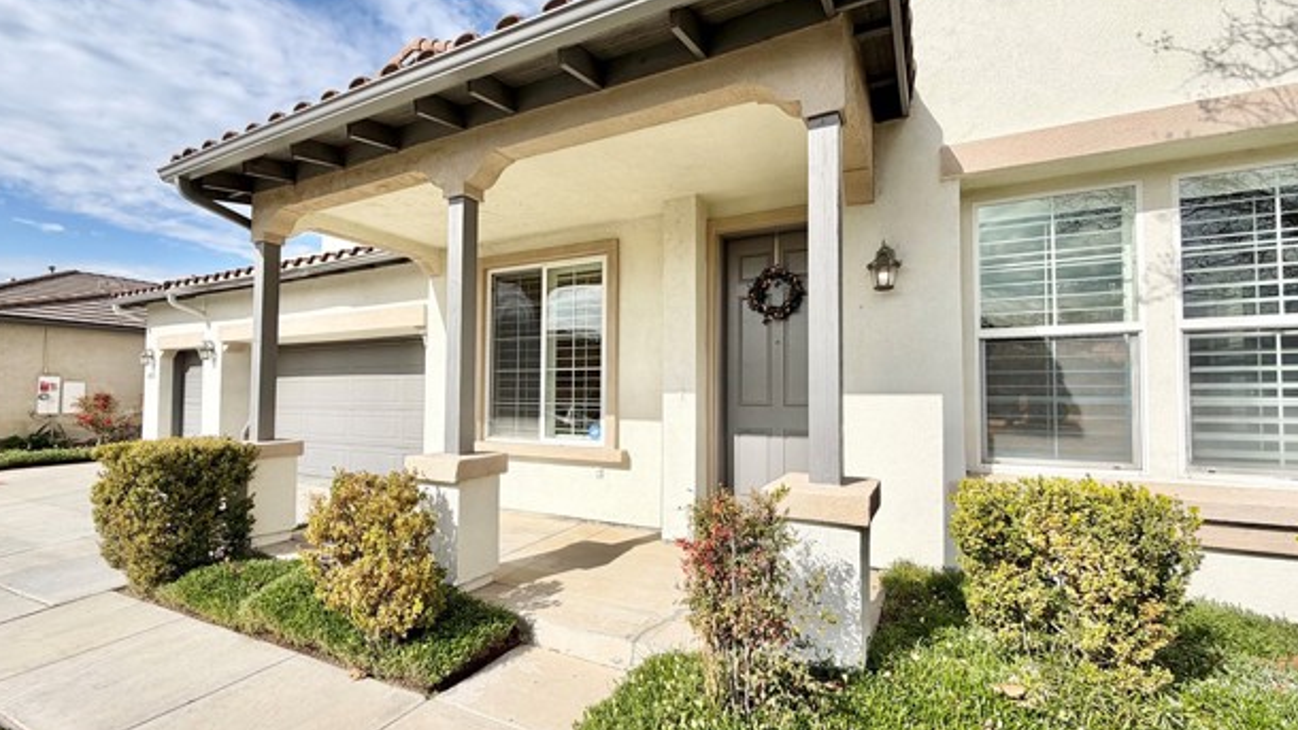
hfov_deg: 99.4
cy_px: 377
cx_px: 655
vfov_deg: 67.1
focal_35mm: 16
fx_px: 551
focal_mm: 2.22
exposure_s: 1/1656
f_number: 2.2
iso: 20
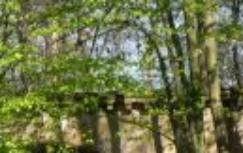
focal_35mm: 126
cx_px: 70
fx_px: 836
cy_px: 202
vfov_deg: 10.2
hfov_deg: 16.5
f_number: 4
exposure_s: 1/200
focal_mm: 5.2
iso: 100
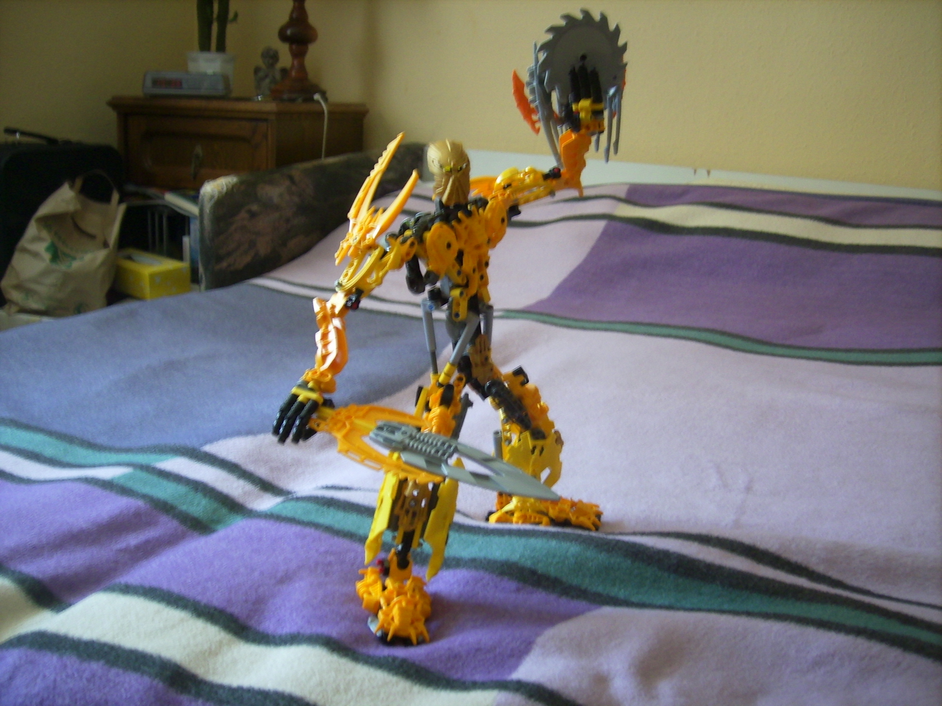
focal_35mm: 32
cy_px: 353
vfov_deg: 44.2
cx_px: 471
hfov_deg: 56.8
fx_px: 871
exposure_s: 1/4
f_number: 2.8
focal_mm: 5.99
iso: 50
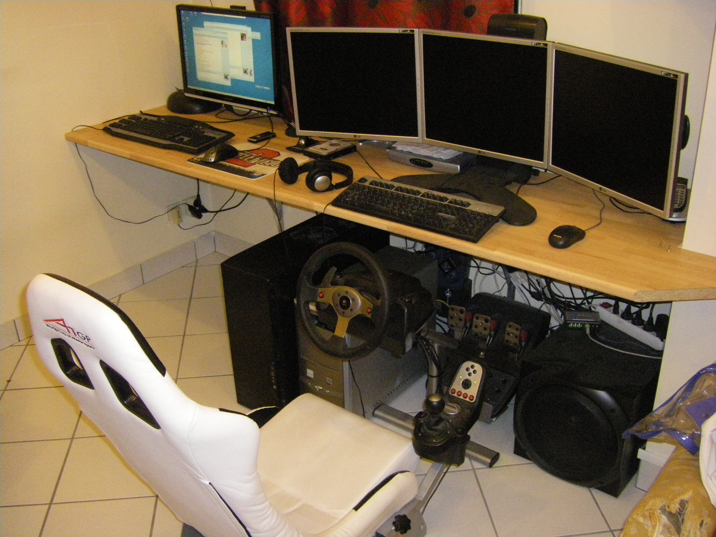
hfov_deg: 49.0
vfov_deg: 37.7
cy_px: 268
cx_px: 358
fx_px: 786
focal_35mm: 38
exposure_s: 1/50
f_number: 3.5
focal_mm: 6.3
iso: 800
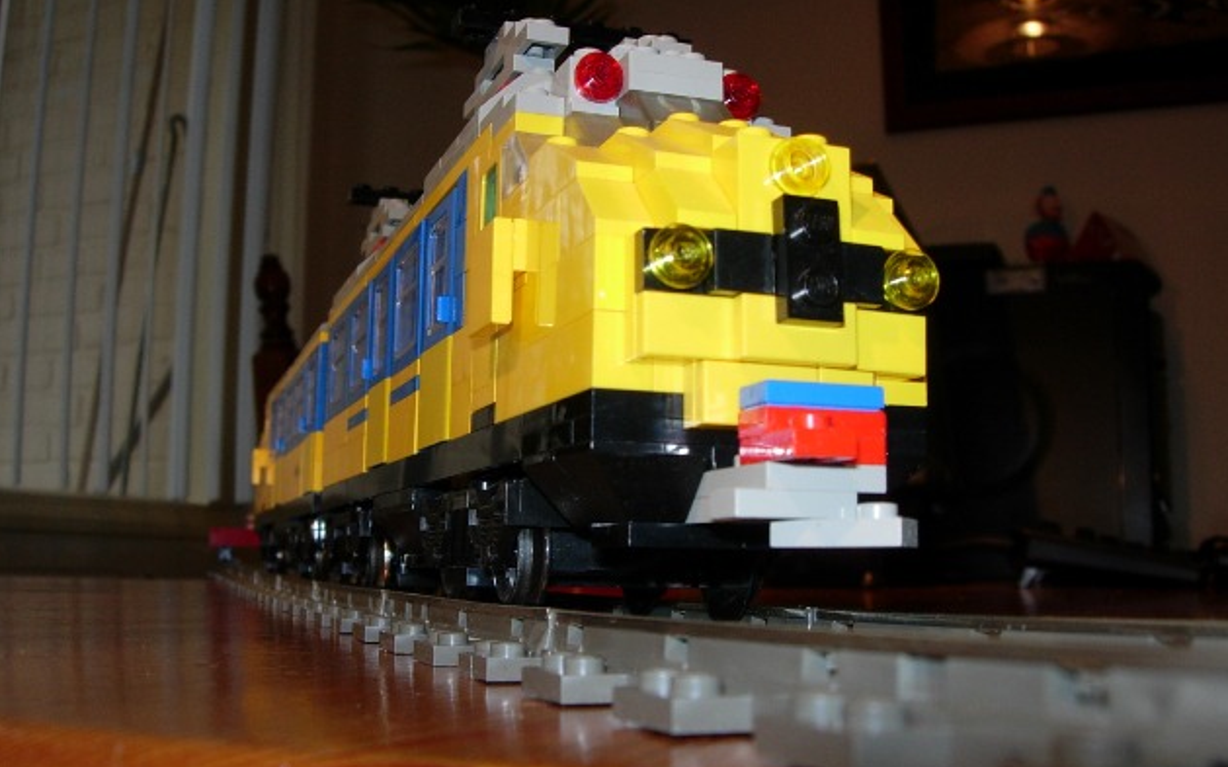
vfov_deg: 31.2
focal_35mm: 41
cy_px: 402
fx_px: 1372
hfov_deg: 48.2
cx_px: 623
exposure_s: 1/32
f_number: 4.8
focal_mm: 7.8
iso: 79
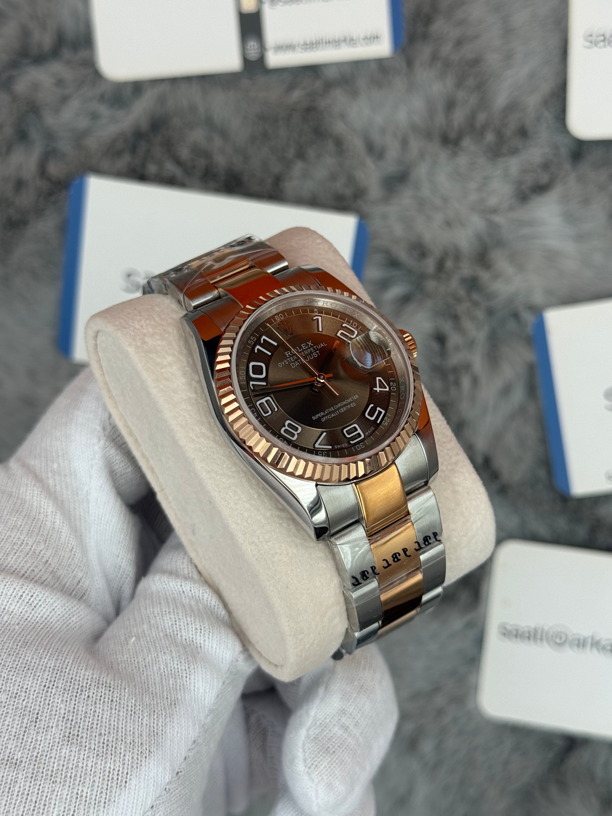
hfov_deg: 30.3
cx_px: 306
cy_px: 408
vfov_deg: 39.7
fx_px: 1131
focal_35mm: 48
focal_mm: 6.76
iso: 64
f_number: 1.78
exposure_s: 1/885
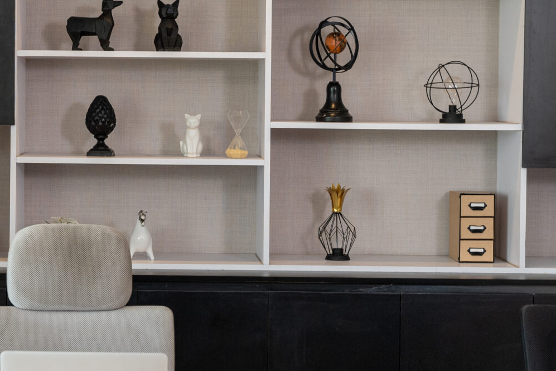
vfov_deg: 14.4
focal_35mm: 95
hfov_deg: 21.2
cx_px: 105
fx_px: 1467
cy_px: 136
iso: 640
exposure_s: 1/60
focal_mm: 37
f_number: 4.5
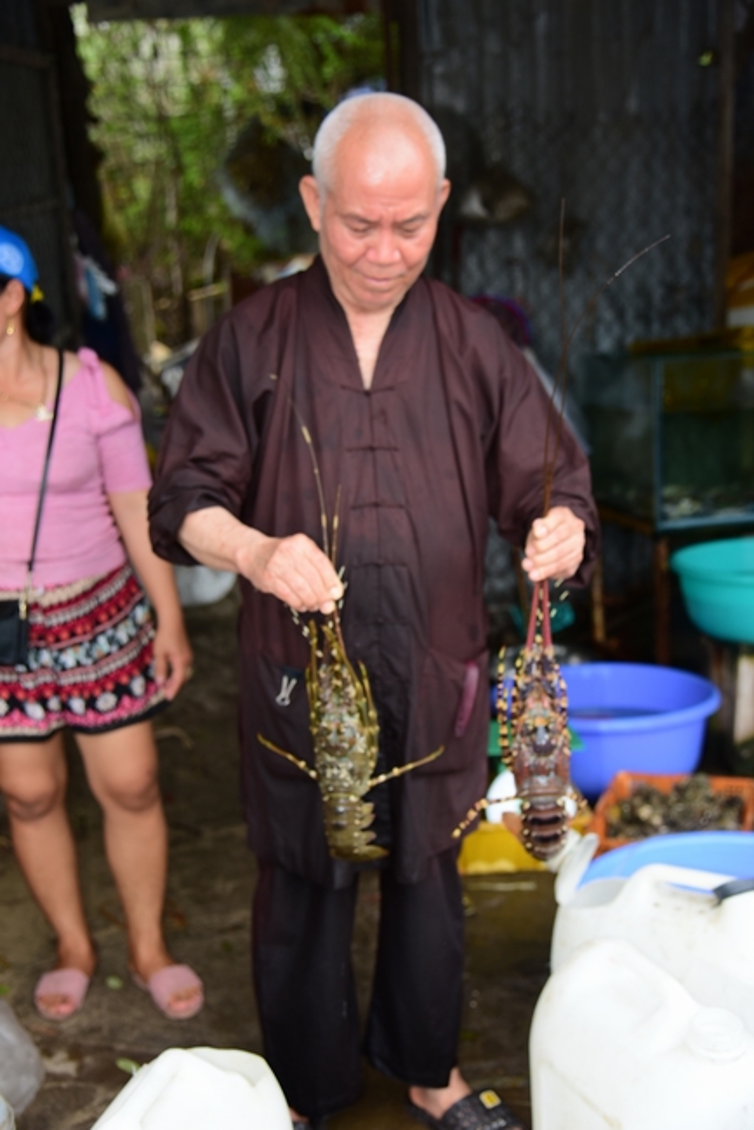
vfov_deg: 44.5
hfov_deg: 30.5
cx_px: 377
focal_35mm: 44
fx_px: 1381
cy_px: 565
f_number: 4
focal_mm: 44
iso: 320
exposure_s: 1/125
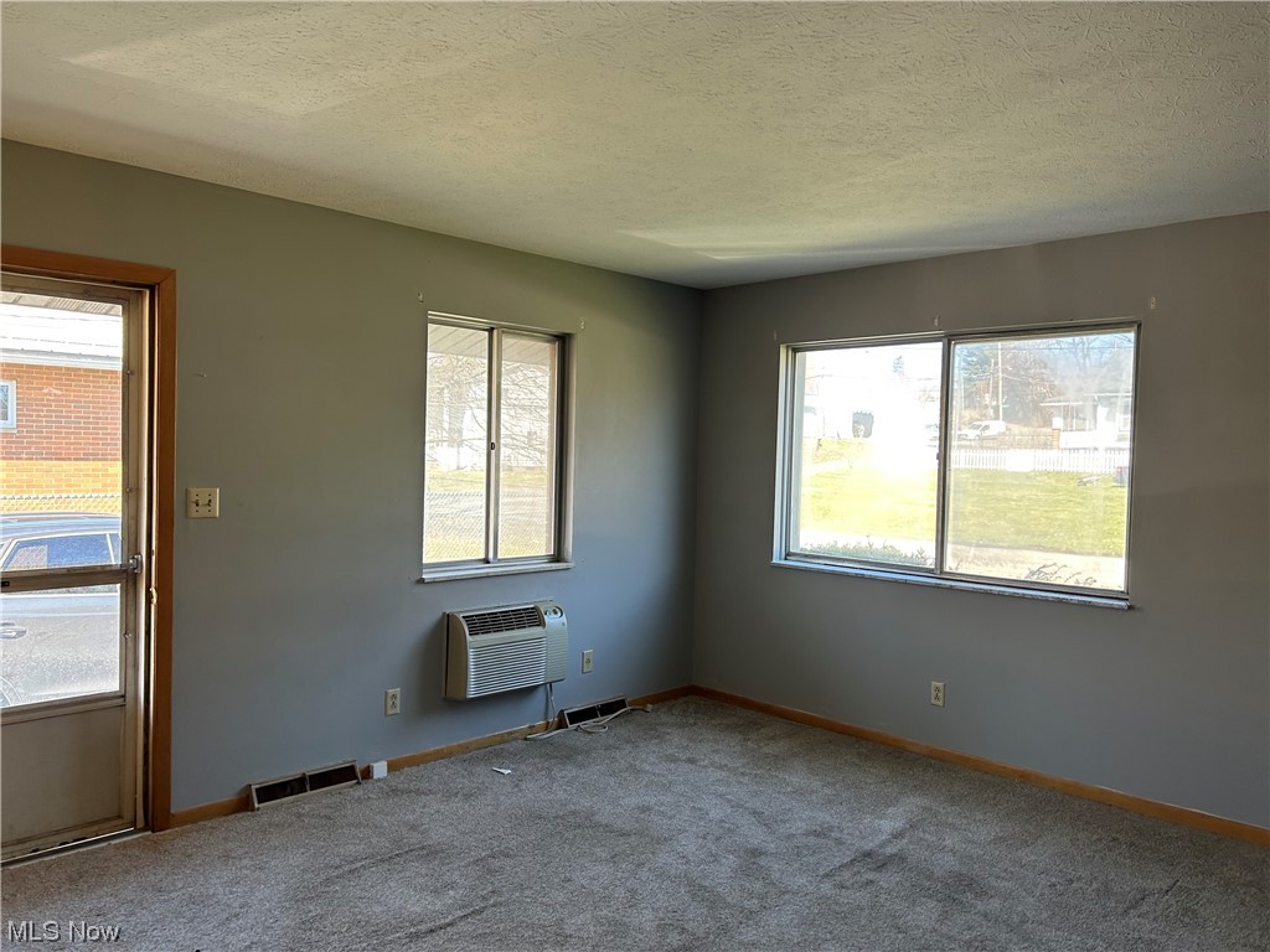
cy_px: 476
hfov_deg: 67.3
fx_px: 954
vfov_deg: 53.1
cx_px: 635
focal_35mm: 26
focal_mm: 5.7
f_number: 1.5
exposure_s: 1/164
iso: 64
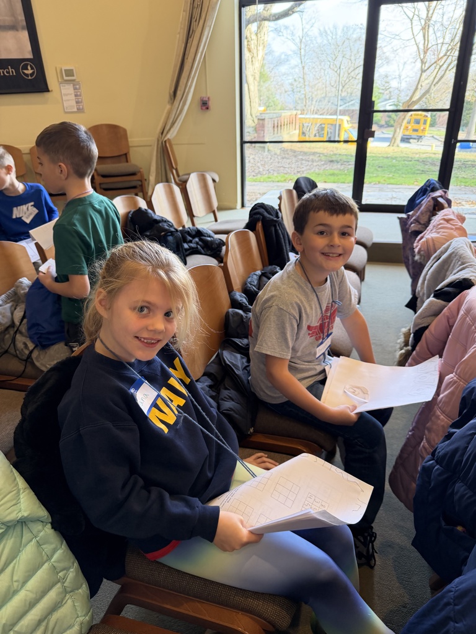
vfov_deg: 71.6
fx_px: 440
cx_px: 238
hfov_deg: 56.8
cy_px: 317
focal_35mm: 24
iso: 200
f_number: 1.78
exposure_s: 1/75
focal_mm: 6.76
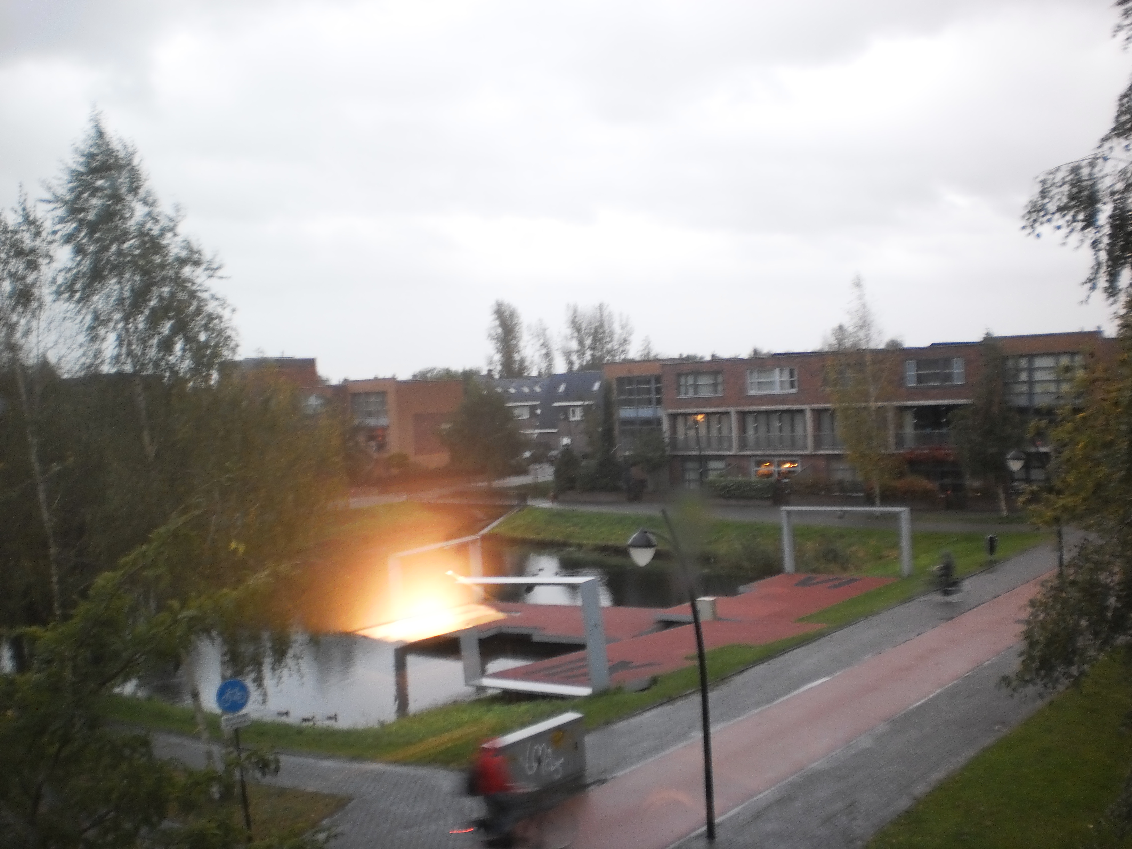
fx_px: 1177
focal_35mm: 36
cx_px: 566
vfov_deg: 39.7
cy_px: 424
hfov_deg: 51.4
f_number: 3.1
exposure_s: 1/8
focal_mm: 6.3
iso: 125
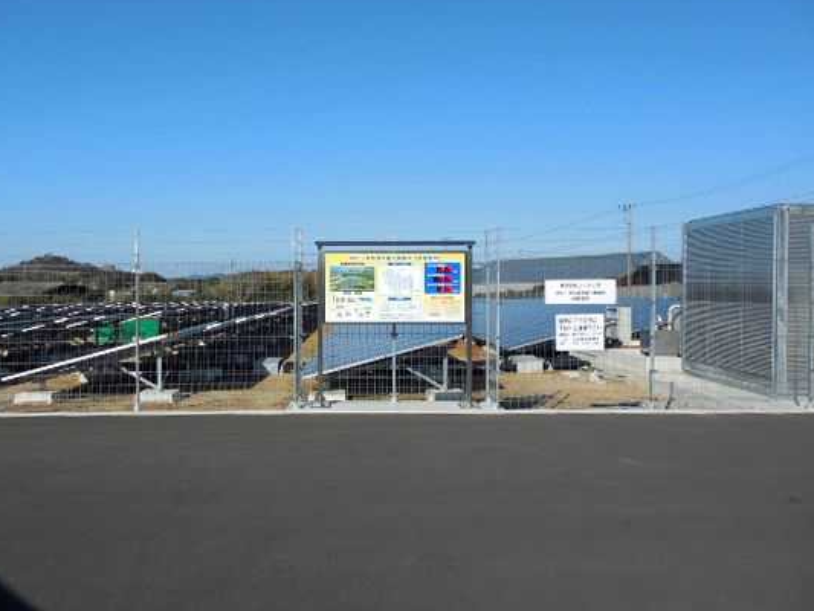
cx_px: 350
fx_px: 706
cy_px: 296
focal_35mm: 30
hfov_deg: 59.7
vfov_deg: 46.8
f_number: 6.6
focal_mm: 4.5
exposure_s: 1/500
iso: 125
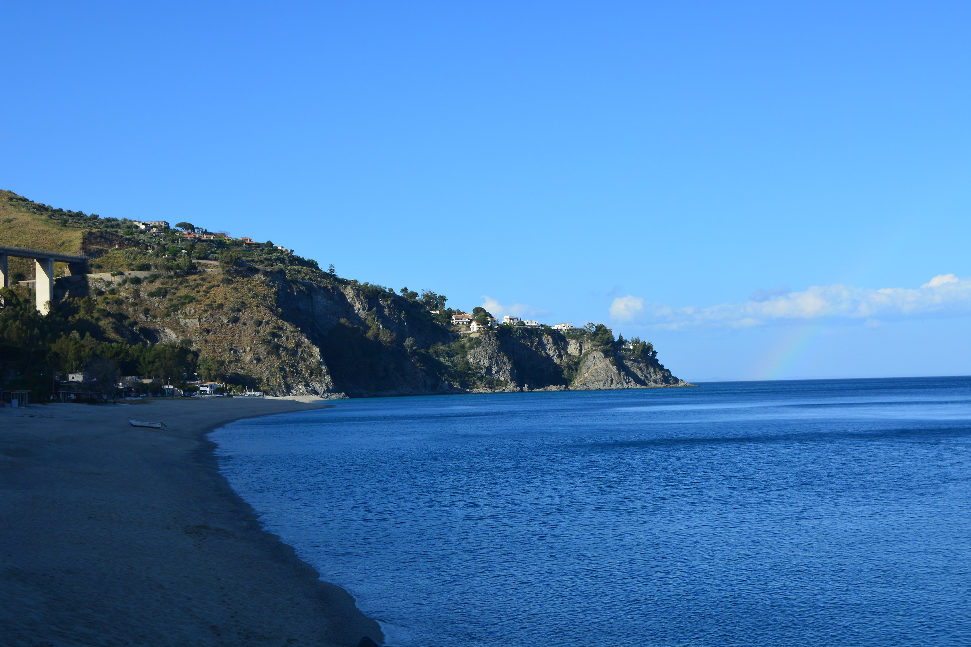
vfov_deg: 28.1
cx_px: 486
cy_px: 324
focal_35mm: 48
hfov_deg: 41.1
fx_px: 1295
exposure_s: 1/320
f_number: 10
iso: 200
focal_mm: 32
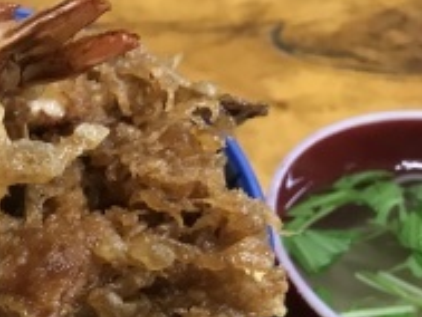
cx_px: -2
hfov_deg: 25.0
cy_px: 396
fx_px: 903
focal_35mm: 74
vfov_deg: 18.7
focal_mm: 3.99
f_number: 1.8
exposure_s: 1/17
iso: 64
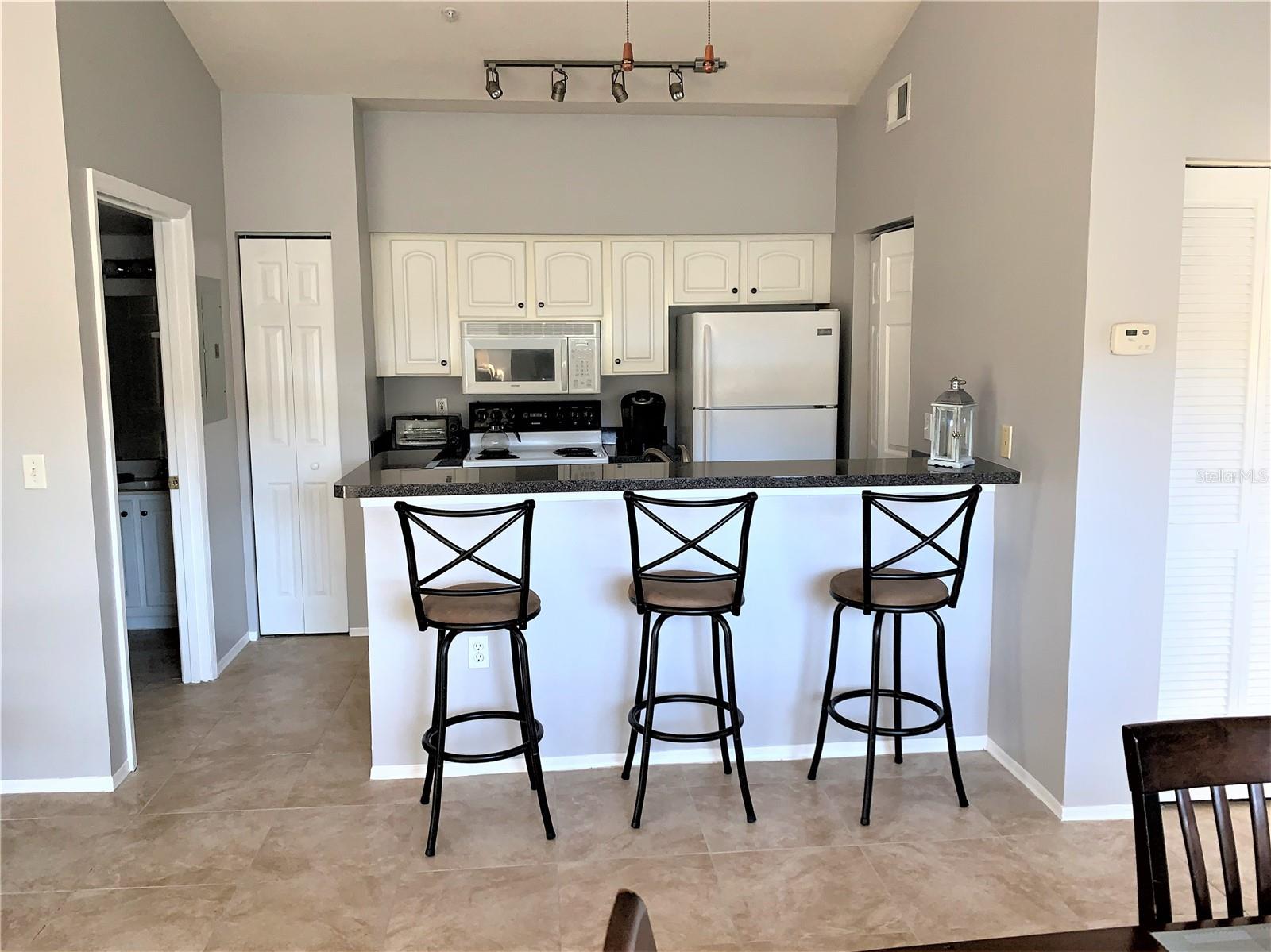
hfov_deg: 67.3
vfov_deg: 53.0
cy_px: 476
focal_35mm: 26
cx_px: 636
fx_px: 954
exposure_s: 1/87
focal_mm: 4.25
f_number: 1.8
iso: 40
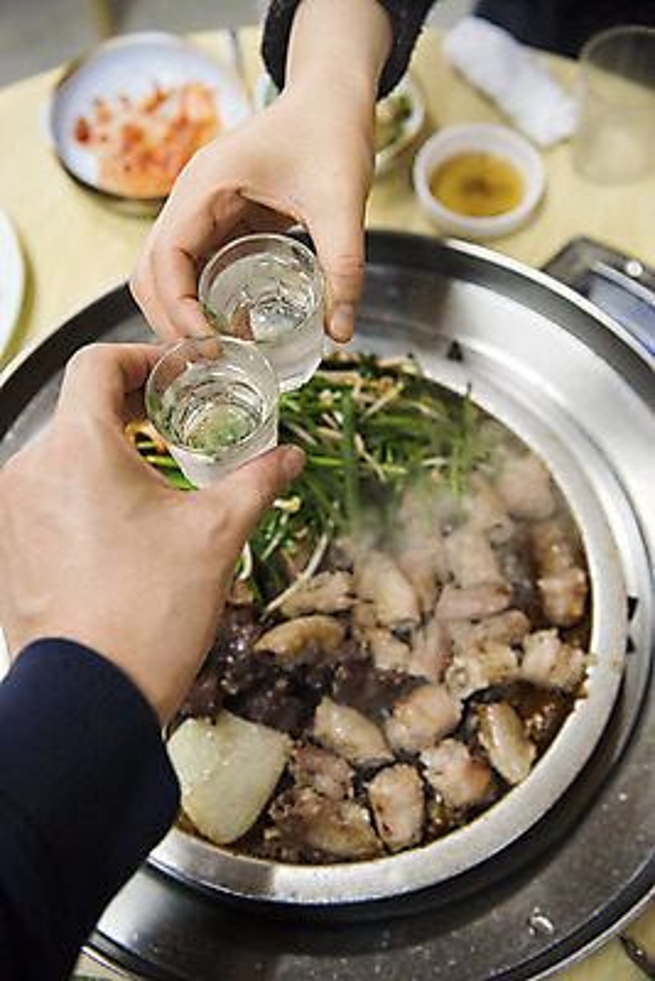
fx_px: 1200
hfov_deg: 30.5
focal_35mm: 44
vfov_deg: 44.5
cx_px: 328
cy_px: 490
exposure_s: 1/125
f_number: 4
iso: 1600
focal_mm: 44
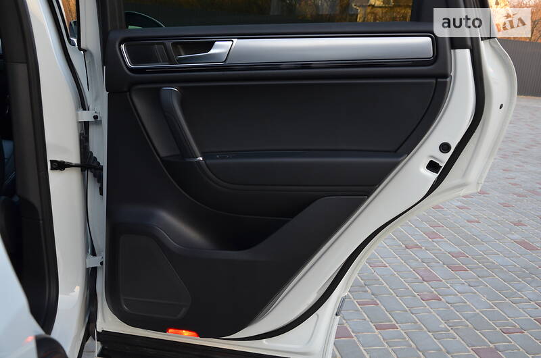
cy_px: 179
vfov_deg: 35.3
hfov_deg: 51.4
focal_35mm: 38
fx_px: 562
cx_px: 270
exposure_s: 1/125
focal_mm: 25
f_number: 5.6
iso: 400
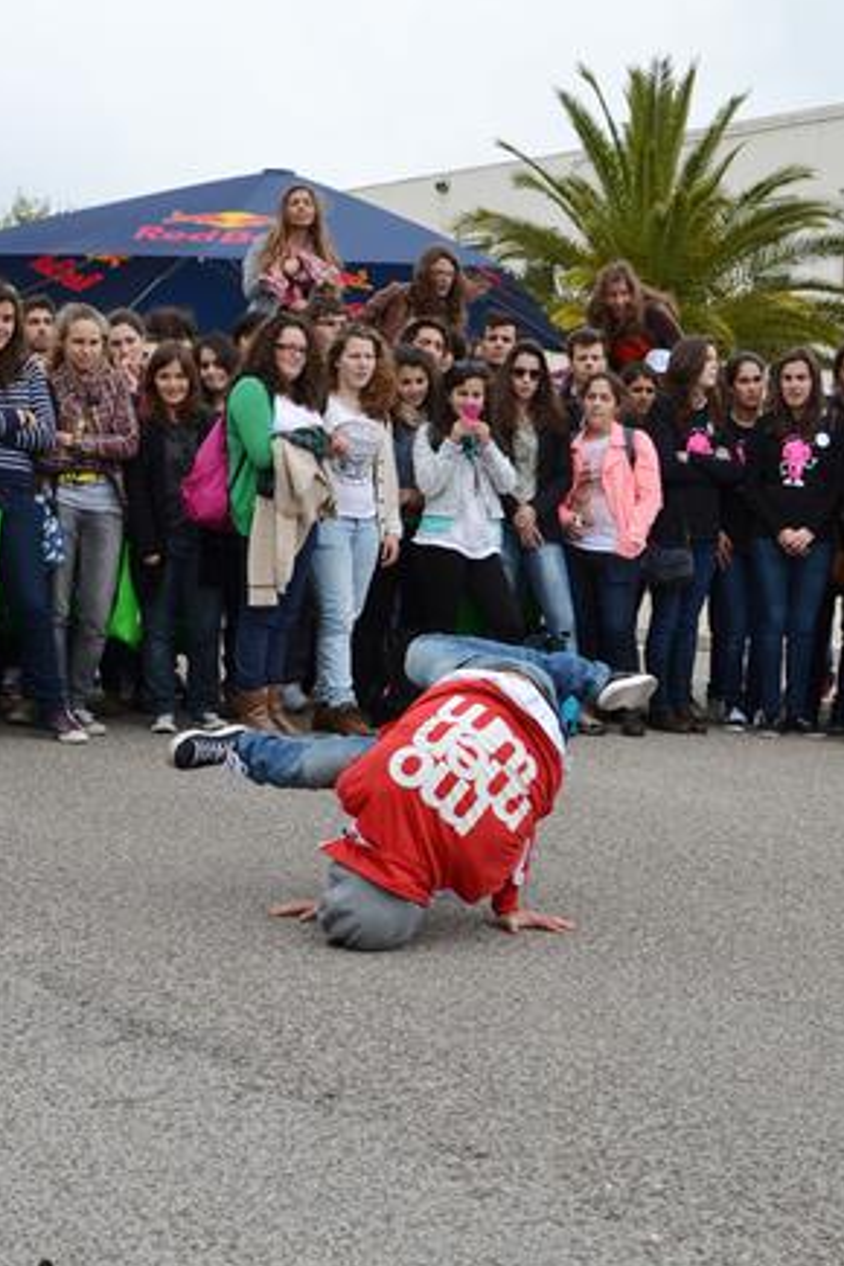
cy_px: 617
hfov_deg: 21.9
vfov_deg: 32.4
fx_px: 2180
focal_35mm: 62
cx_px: 477
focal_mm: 30
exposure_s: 1/160
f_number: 6.3
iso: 100
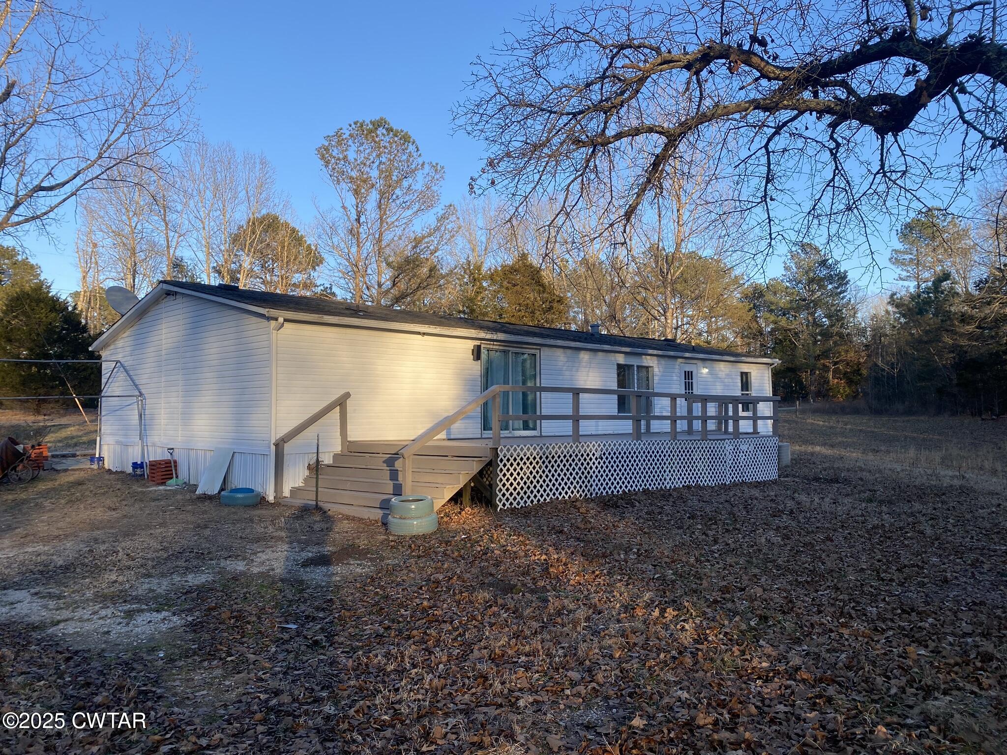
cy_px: 378
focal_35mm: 26
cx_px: 504
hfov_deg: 67.3
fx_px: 756
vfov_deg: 53.1
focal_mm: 4.25
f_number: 1.8
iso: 32
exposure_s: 1/772
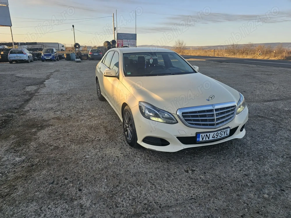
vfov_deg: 58.9
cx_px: 146
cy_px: 109
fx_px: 193
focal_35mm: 23
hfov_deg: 73.9
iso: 12
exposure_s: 1/180
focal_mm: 6.3
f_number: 1.7
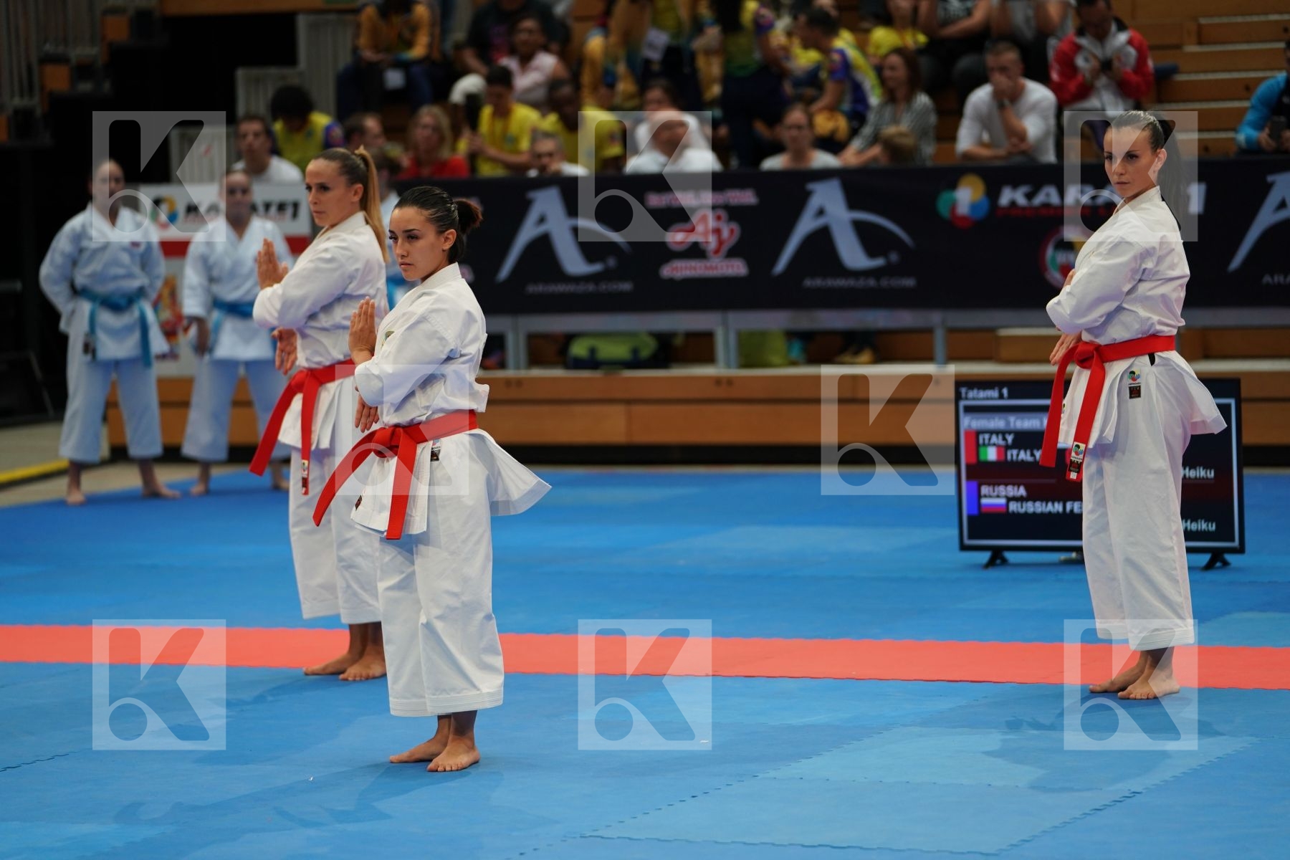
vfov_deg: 10.9
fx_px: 4515
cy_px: 430
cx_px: 645
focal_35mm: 126
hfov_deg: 16.3
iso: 800
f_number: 2.8
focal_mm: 126
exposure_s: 1/500
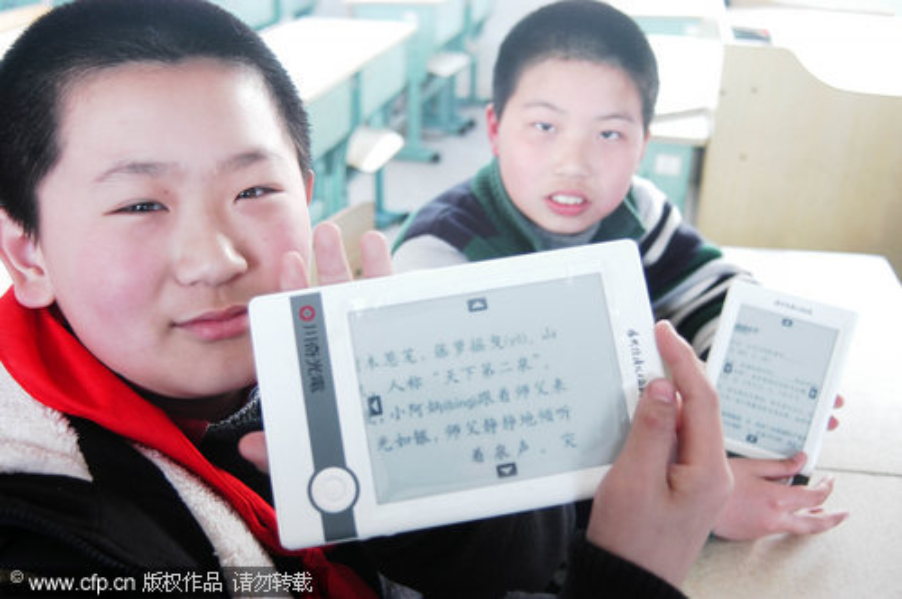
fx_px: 901
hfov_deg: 53.2
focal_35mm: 36
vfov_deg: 36.8
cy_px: 300
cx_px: 451
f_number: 3.3
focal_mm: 24
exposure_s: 1/30
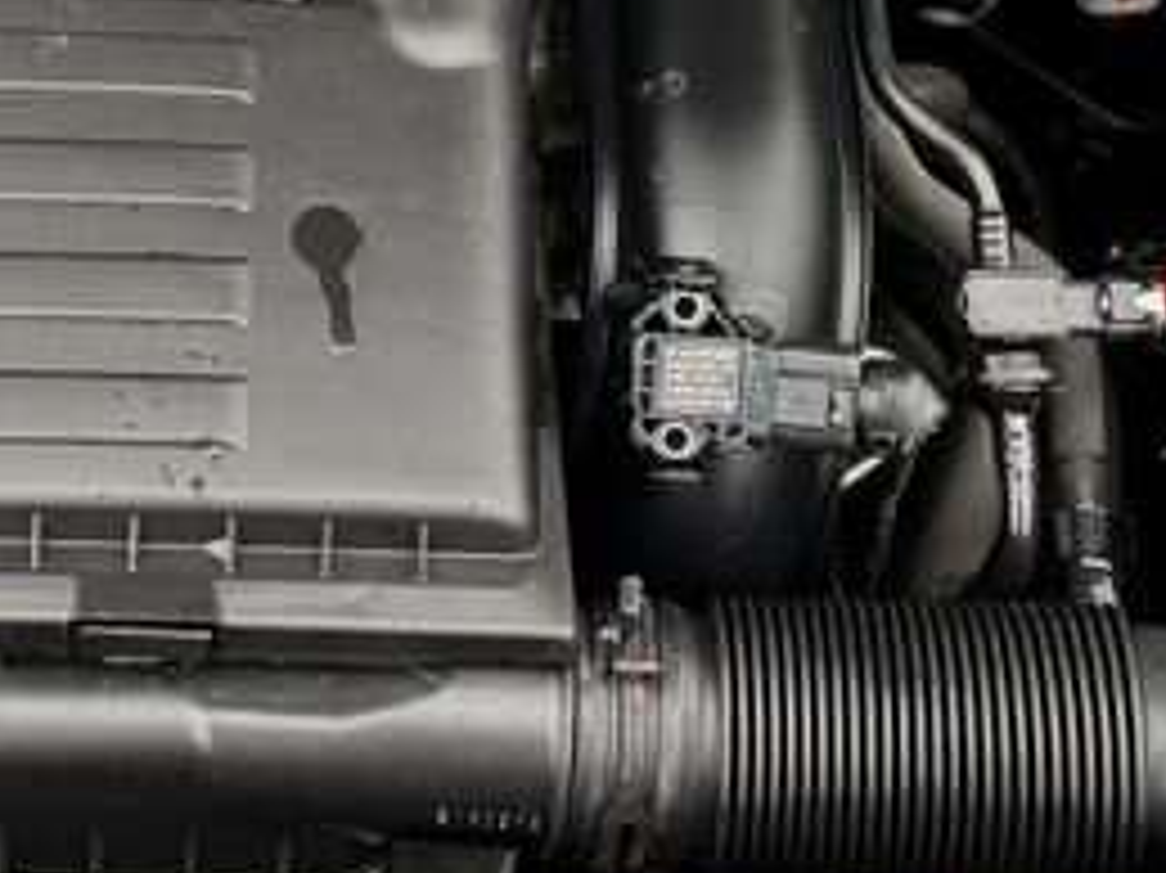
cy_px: 140
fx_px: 3198
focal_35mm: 95
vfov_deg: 15.4
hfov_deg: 20.5
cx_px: 320
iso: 200
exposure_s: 1/81
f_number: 1.78
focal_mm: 6.76
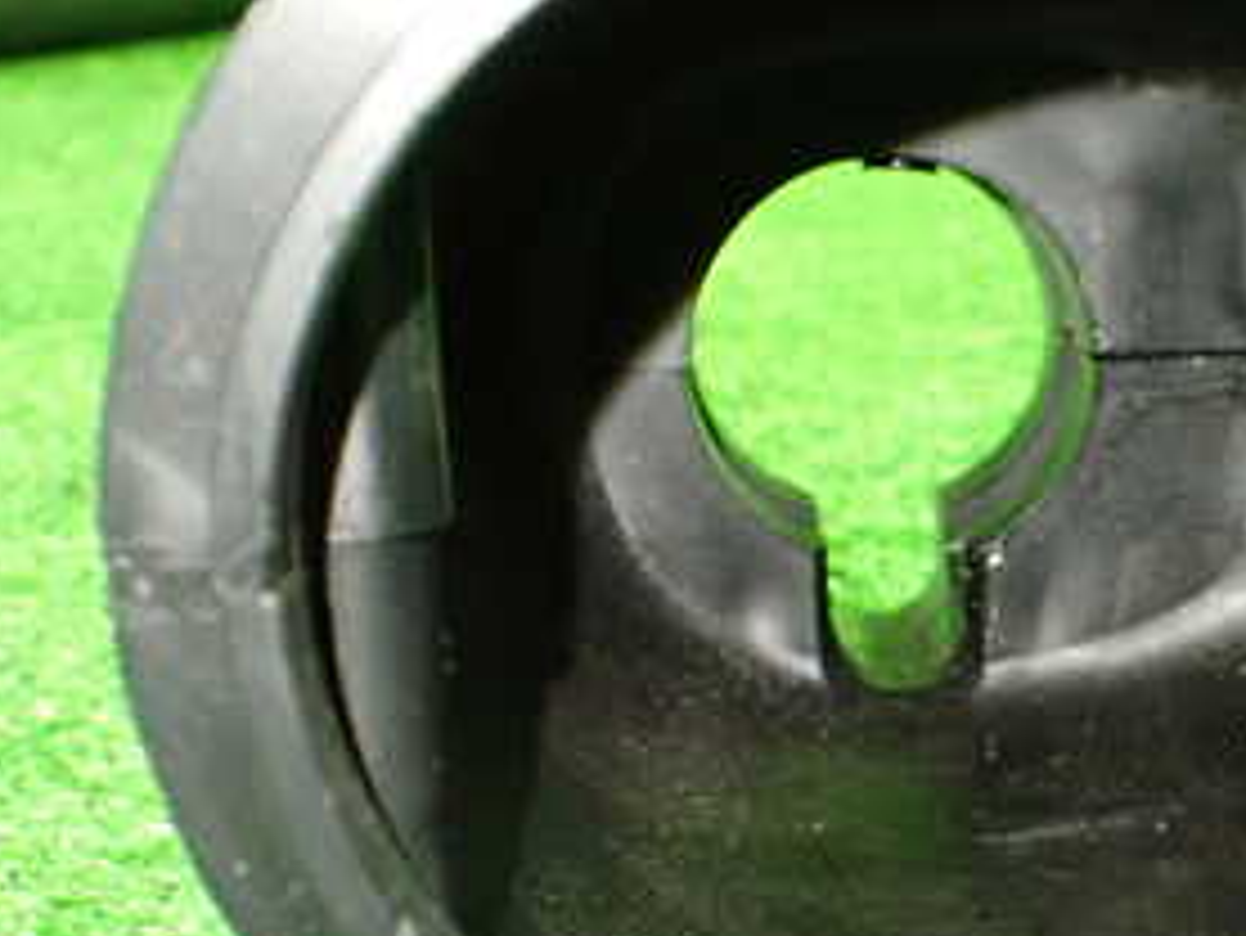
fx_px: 2341
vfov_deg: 22.6
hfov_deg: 28.8
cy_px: 576
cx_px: 1098
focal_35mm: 65
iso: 800
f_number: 2.3
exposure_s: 1/50
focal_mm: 5.4
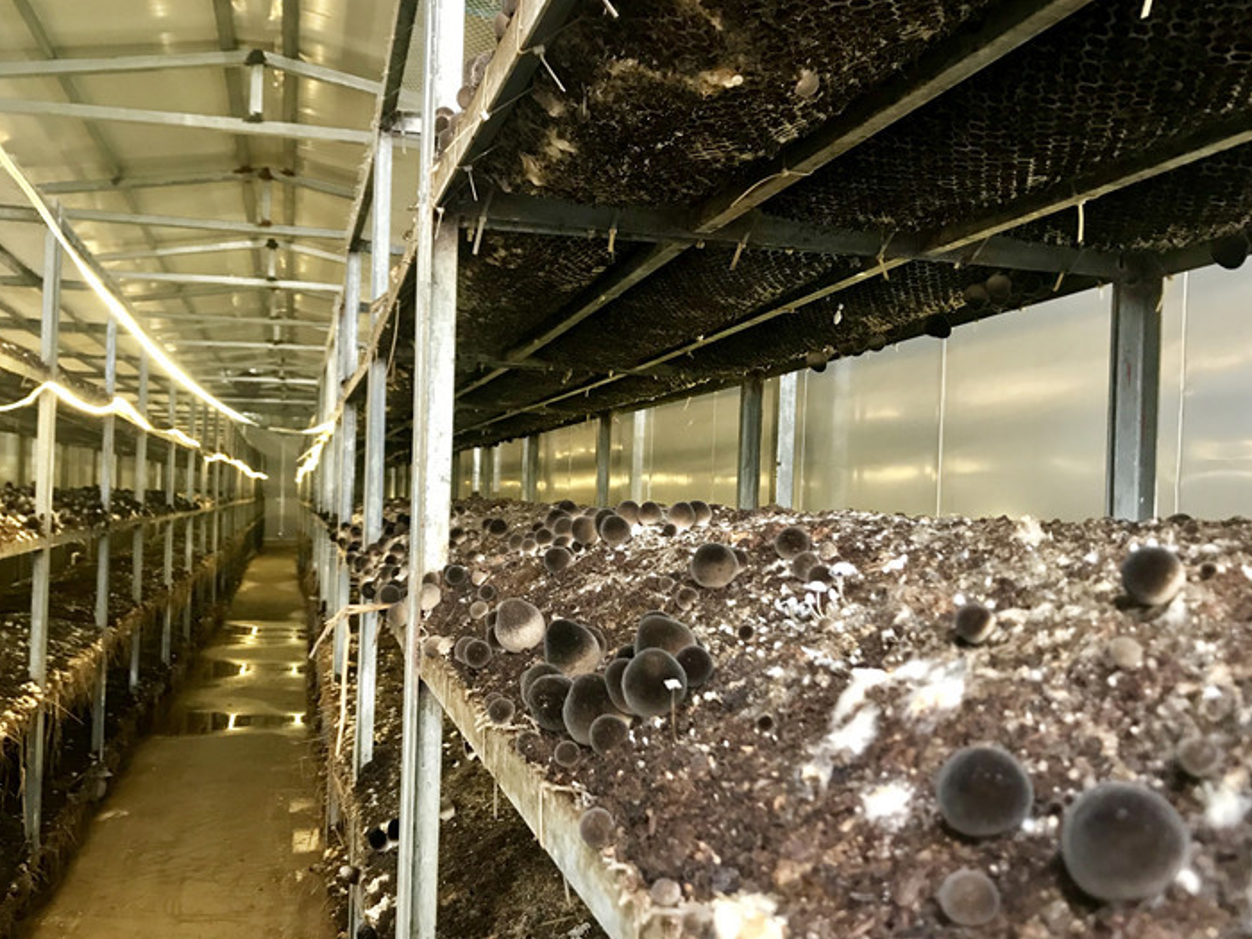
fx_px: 1157
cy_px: 517
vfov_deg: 44.1
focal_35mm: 32
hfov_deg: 56.8
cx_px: 578
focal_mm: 3.99
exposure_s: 1/17
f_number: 1.8
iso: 64
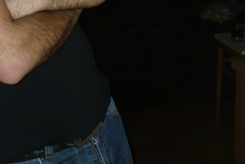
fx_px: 844
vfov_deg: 10.6
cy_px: -95
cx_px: 29
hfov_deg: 16.3
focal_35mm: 124
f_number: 2.8
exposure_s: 1/30
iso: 100
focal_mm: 6.1
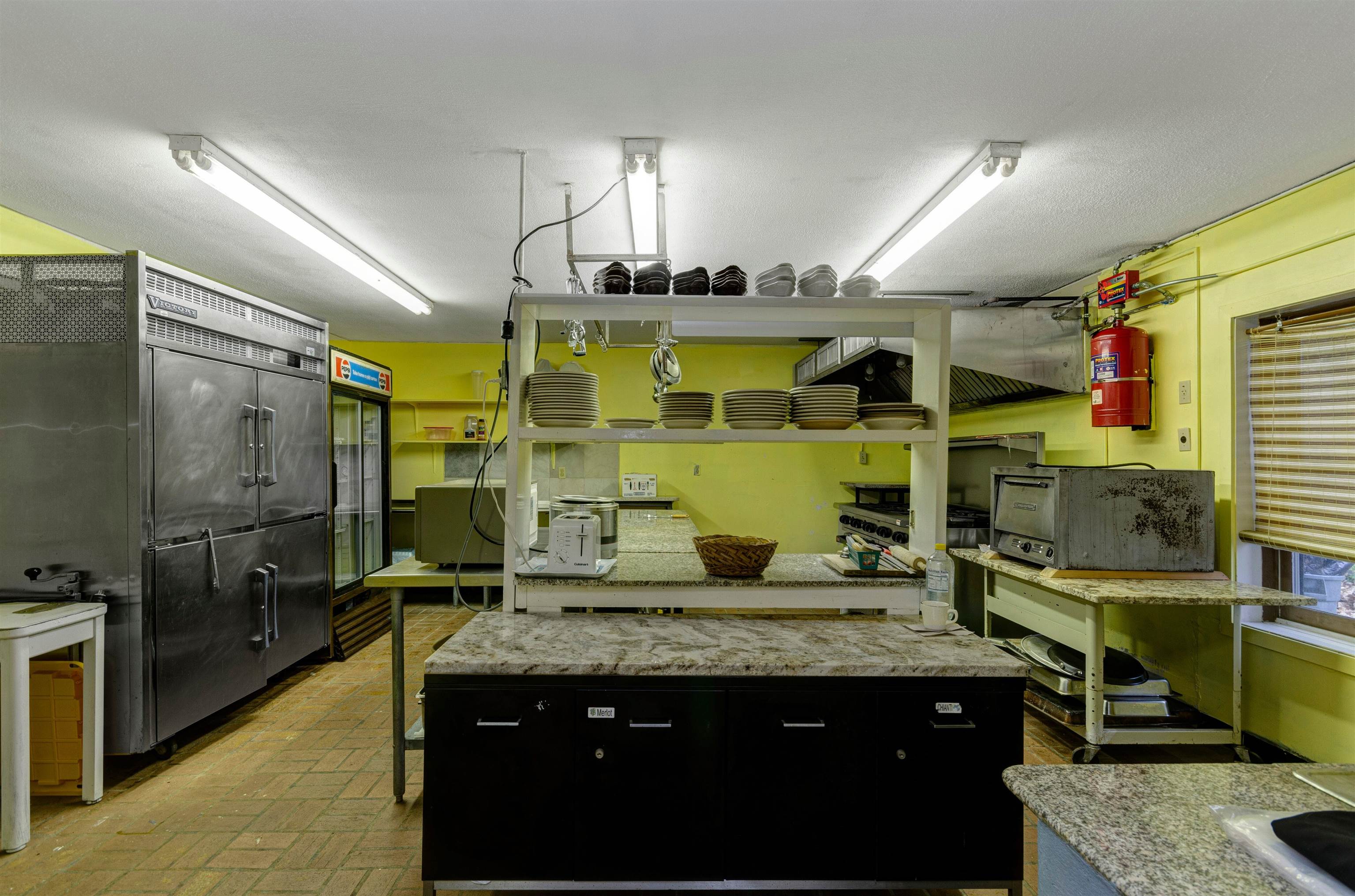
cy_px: 448
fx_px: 648
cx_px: 678
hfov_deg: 92.6
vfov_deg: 69.4
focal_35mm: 17
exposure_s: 1/1.67
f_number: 10
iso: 100
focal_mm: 11.5
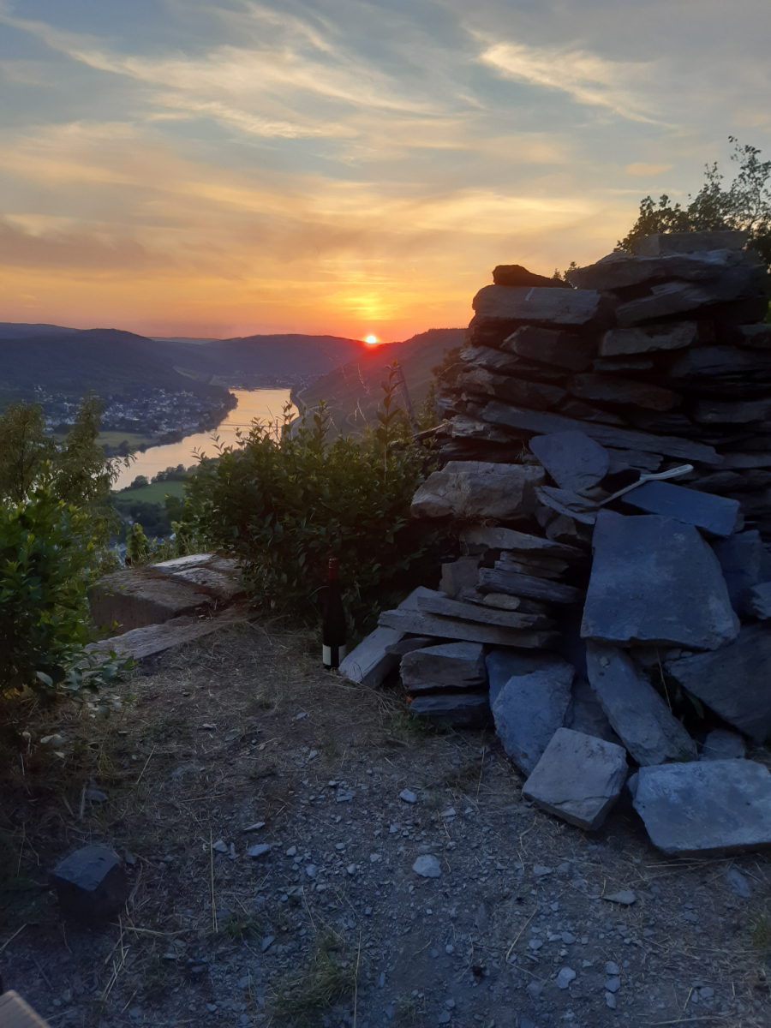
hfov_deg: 53.1
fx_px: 772
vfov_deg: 67.3
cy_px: 514
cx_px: 386
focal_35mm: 26
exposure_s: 1/195
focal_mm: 3.92
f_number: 1.7
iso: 40
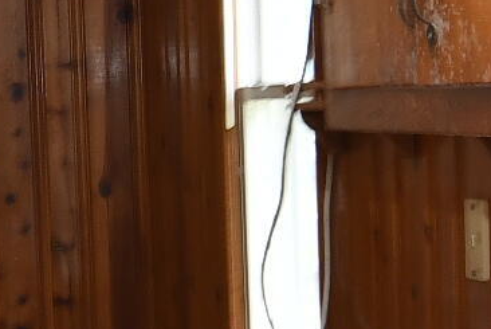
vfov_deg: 10.7
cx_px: -157
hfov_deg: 15.2
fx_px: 1748
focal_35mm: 128
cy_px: 326
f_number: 4
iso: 400
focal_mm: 11
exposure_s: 1/60
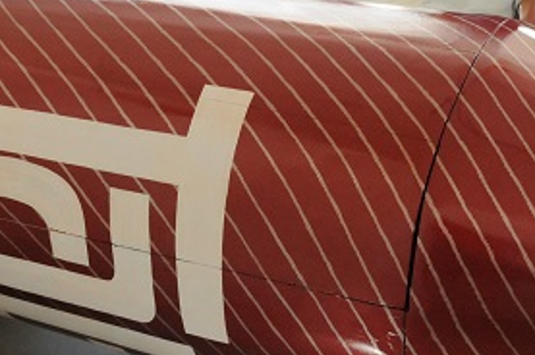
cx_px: 178
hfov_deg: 25.9
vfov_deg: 17.4
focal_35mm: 78
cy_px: 218
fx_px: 1158
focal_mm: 24
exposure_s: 1/80
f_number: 5.6
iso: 2000
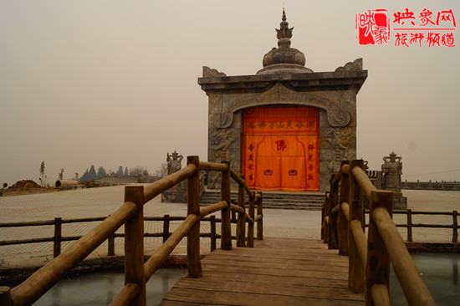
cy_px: 153
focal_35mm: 30
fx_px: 383
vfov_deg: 43.6
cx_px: 230
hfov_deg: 62.0
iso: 100
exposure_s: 1/200
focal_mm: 20
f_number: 7.1
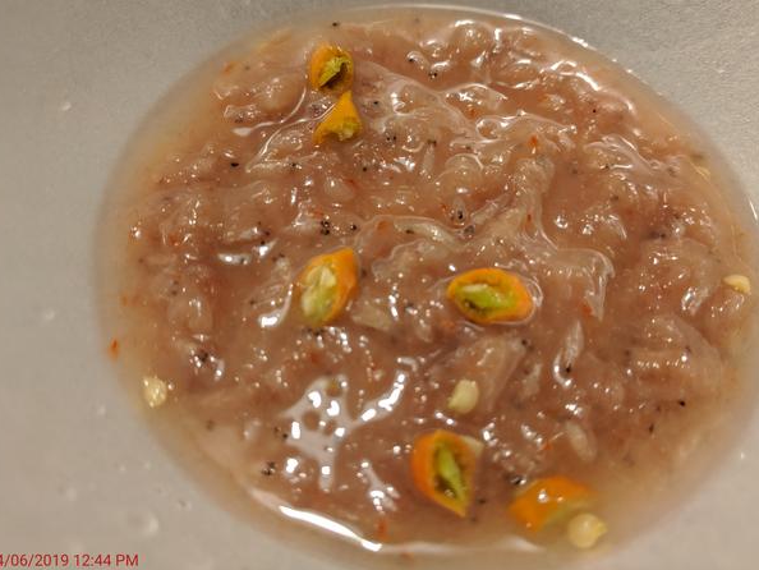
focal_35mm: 28
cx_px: 394
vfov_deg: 49.7
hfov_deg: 63.4
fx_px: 614
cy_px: 266
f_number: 2
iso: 386
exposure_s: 1/40
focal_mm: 4.67
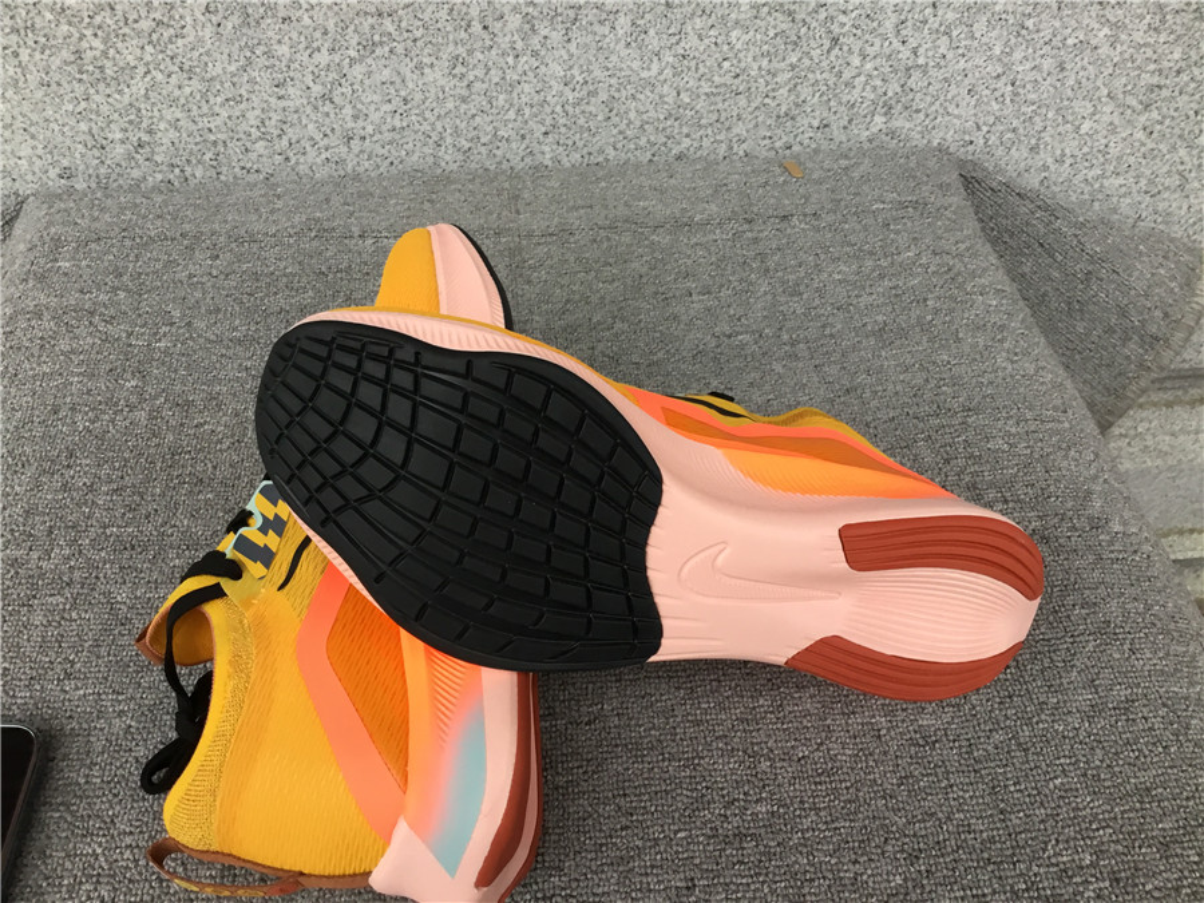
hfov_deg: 58.4
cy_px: 452
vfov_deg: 45.4
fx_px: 1078
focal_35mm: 31
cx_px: 602
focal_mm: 3.3
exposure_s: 1/33
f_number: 2.4
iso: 32
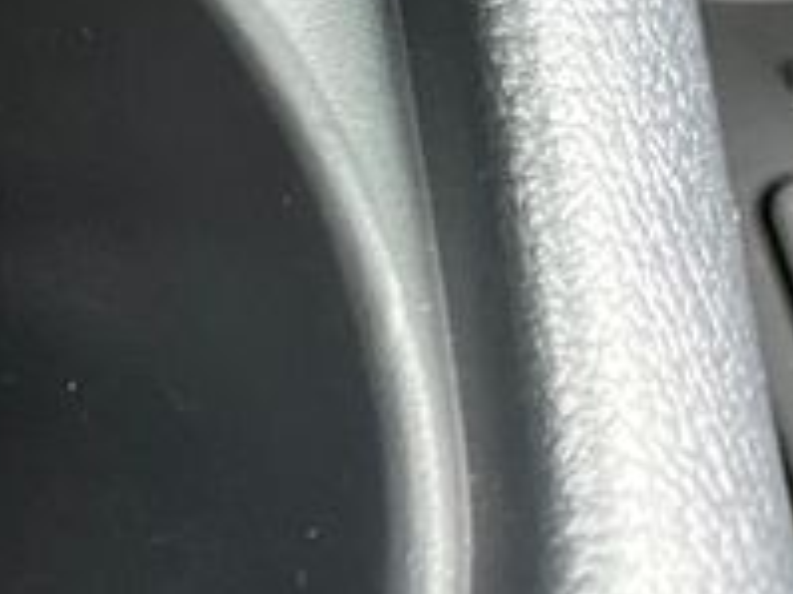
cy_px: -929
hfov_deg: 11.7
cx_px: -1188
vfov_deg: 9.6
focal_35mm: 134
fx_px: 3068
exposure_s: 1/36
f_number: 1.6
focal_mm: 5.1
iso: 500
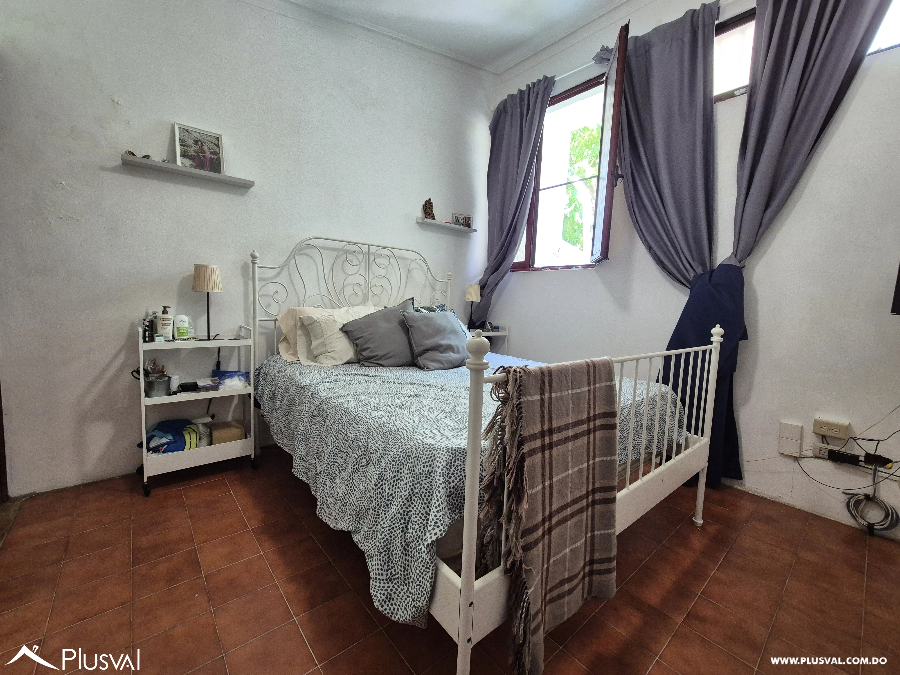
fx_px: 338
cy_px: 338
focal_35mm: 13
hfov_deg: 106.2
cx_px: 450
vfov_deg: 89.9
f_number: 2.2
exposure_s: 1/60
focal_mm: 2.2
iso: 400
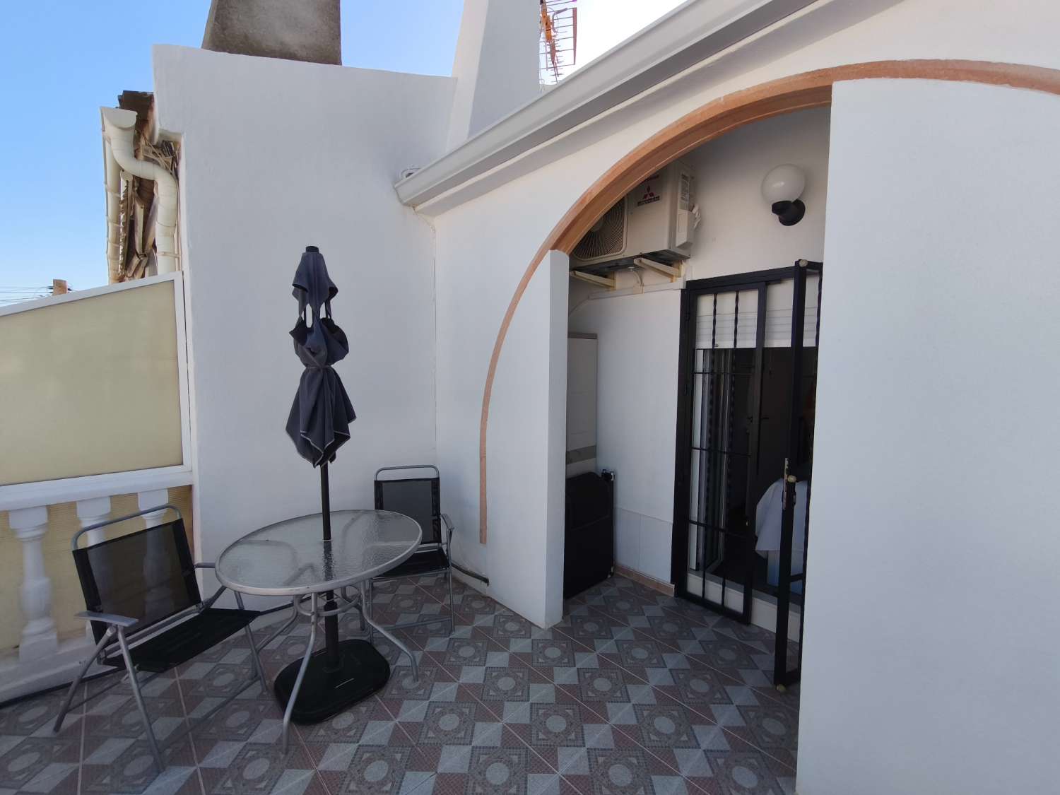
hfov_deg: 98.2
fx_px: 459
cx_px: 530
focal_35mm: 15
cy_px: 398
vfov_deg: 81.7
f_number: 2.2
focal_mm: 1.91
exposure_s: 1/1058
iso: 50
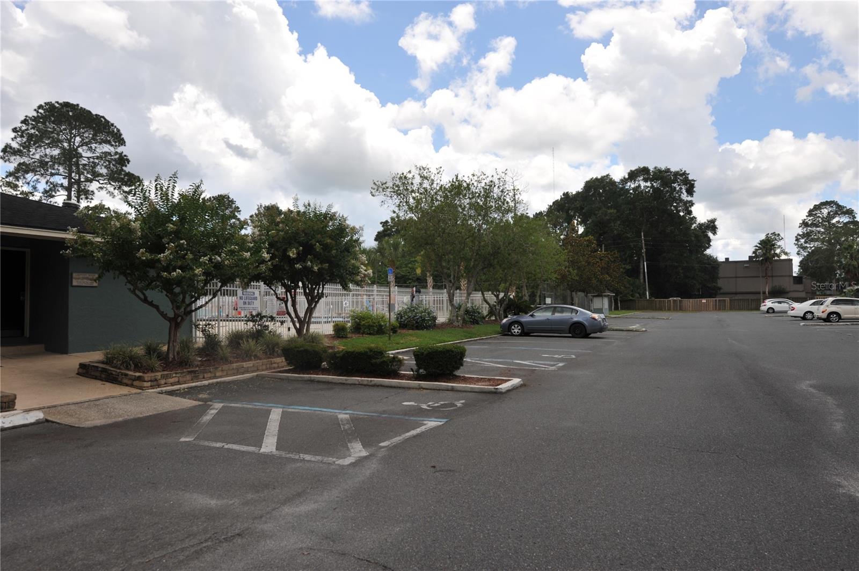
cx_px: 430
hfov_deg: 73.8
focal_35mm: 24
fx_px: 572
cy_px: 286
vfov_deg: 53.0
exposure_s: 1/500
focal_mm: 24
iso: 200
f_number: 8
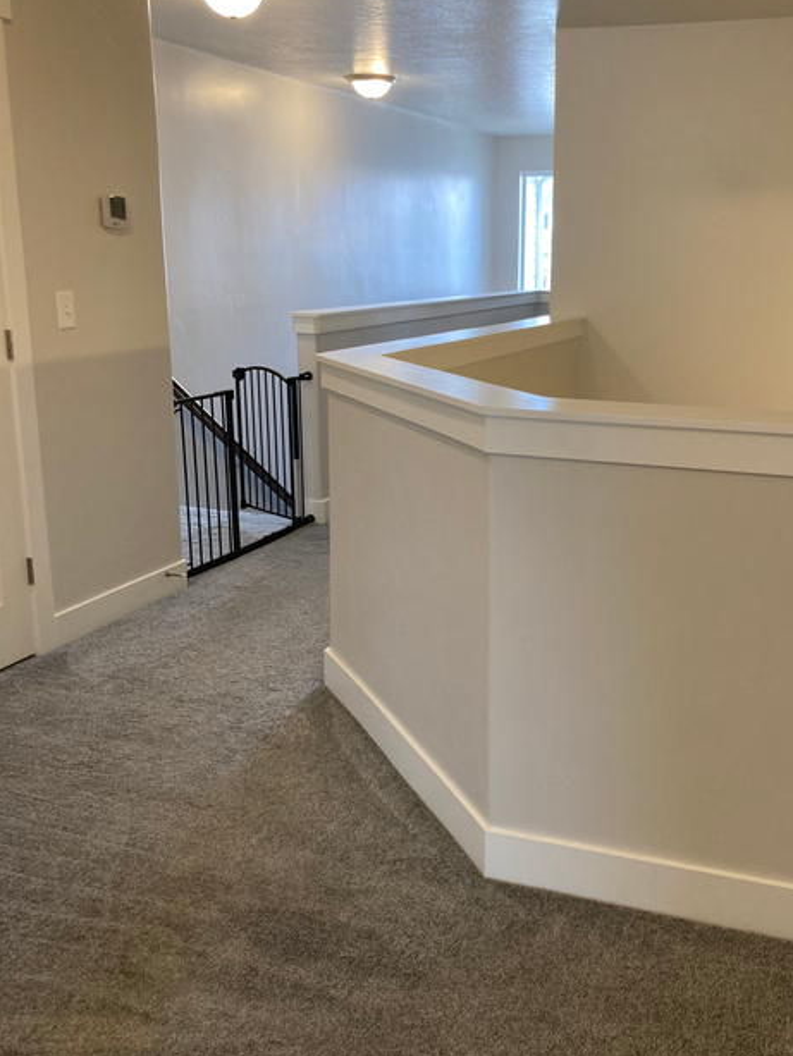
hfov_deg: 40.5
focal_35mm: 35
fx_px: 1068
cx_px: 492
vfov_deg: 52.6
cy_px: 500
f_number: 1.8
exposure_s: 1/60
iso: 100
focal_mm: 3.99
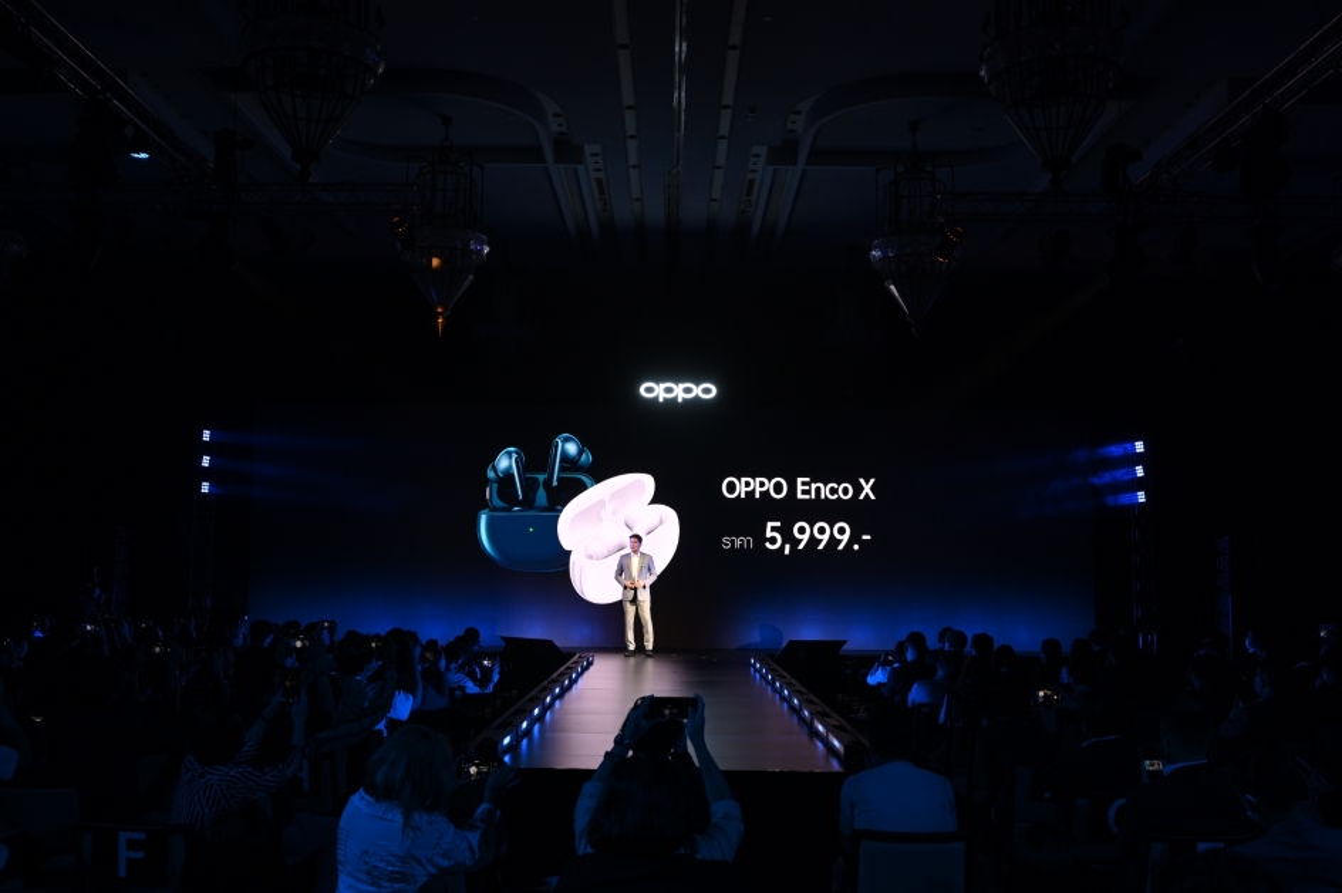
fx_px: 1304
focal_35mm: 35
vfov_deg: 37.8
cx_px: 671
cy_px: 446
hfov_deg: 54.5
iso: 800
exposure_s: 1/80
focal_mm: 35
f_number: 5.6
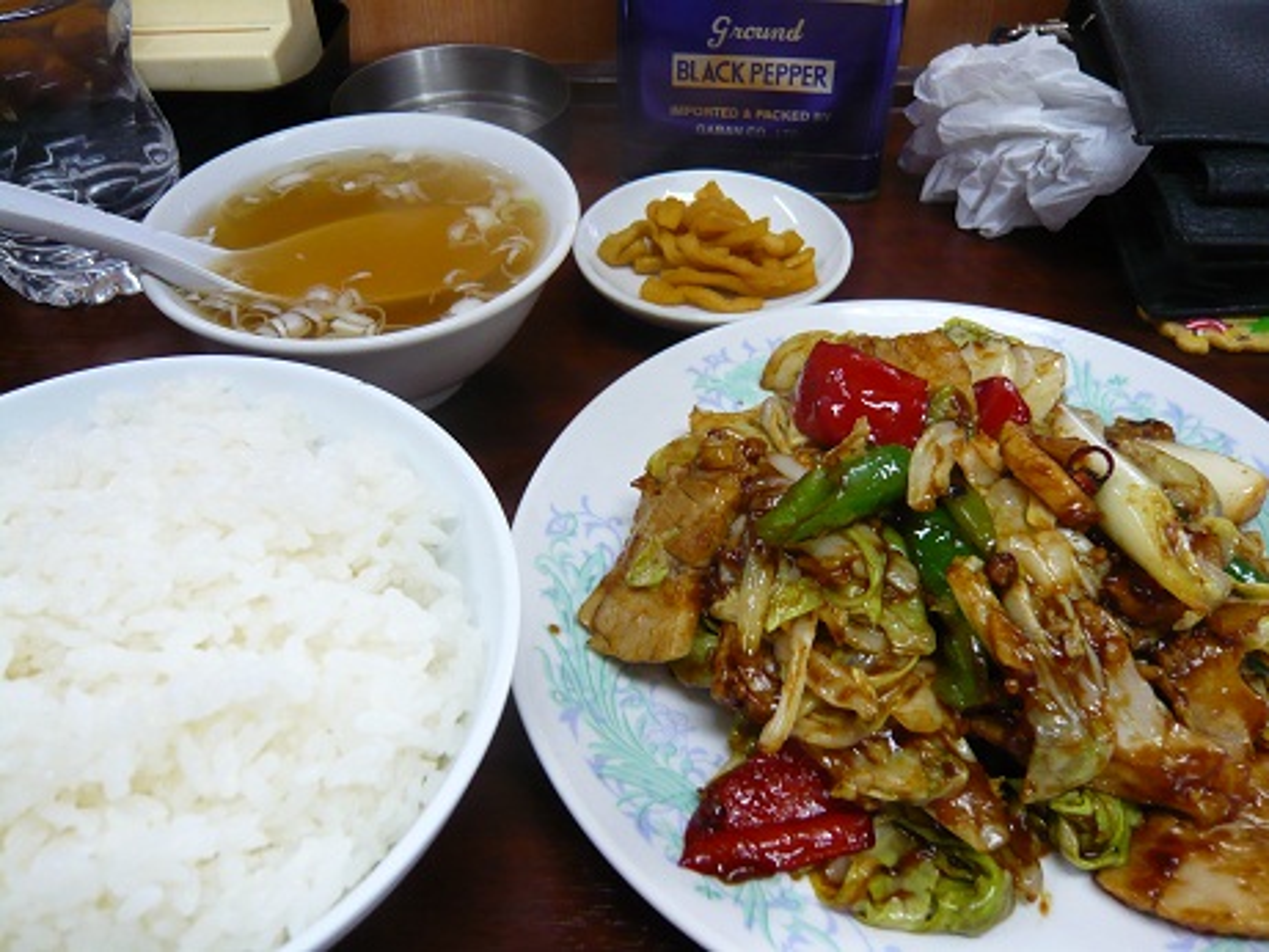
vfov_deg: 49.8
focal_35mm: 28
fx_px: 1027
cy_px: 476
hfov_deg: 63.4
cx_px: 634
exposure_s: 1/20
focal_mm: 4.6
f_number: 2.8
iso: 200
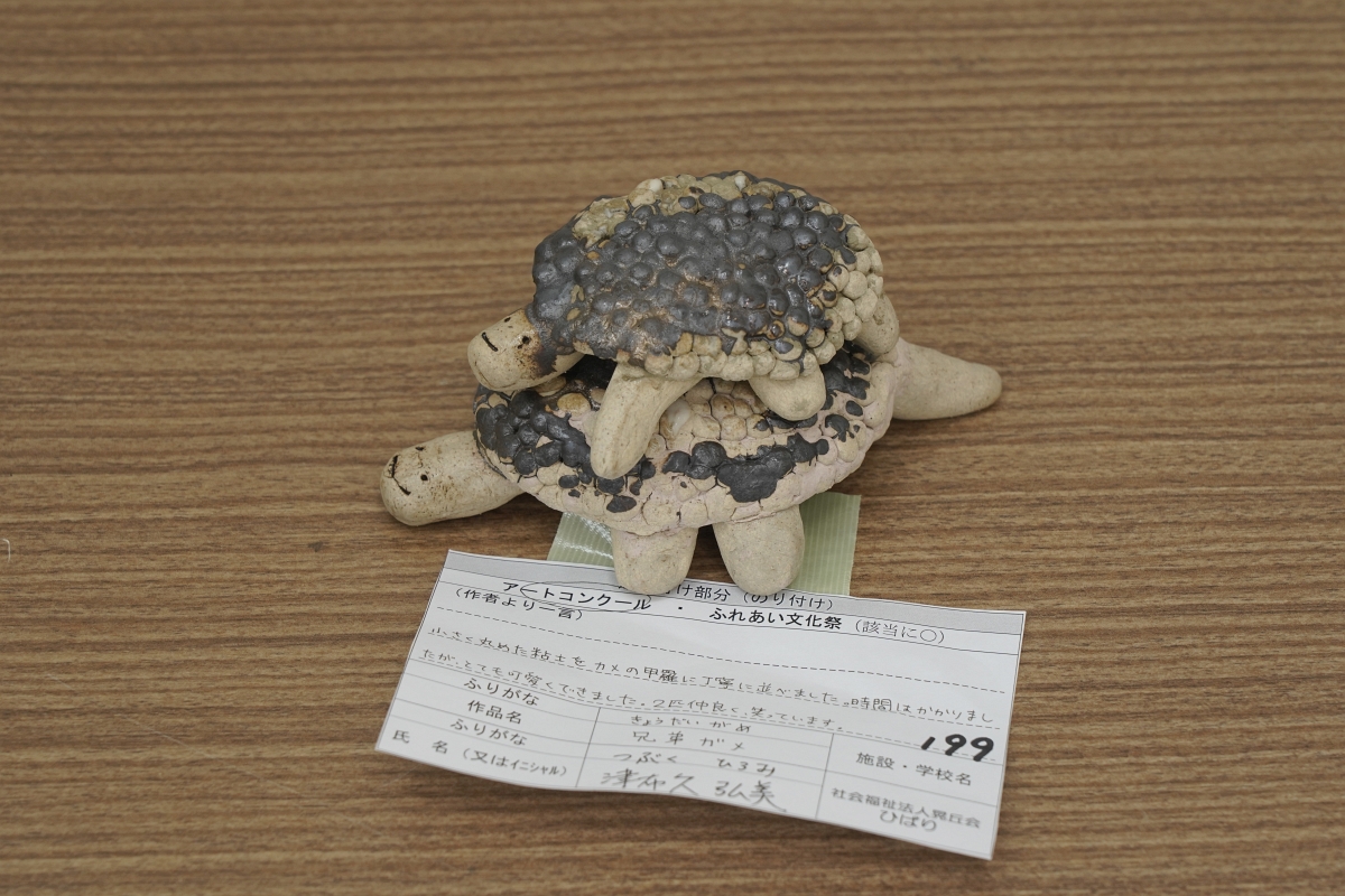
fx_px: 3923
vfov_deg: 13.0
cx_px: 672
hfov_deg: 19.5
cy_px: 448
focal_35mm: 105
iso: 1250
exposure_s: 1/50
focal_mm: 105
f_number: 8
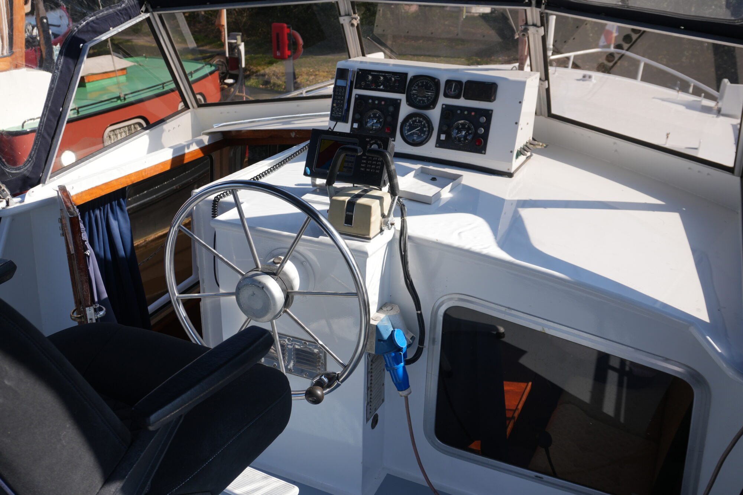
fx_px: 650
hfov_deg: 59.5
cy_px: 248
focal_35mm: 32
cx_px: 372
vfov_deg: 41.7
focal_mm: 21
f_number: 5.6
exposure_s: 1/320
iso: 100
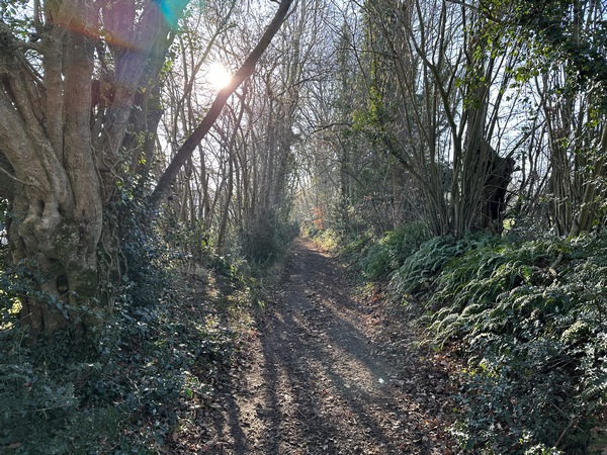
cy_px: 228
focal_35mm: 24
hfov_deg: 71.6
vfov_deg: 56.8
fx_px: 421
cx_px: 304
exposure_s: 1/331
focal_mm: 6.86
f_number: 1.78
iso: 80
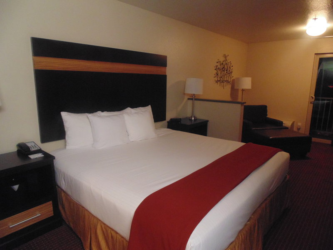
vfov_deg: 61.1
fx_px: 212
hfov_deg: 76.4
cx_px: 166
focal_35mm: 22
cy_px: 125
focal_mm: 4
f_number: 3.1
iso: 400
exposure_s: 1/8
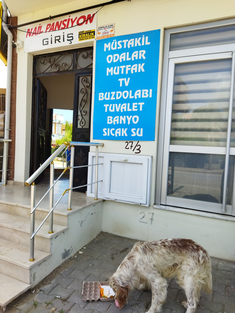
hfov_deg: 51.4
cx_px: 118
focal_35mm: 27
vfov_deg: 65.3
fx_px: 244
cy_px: 156
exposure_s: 1/1075
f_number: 1.79
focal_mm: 4.71
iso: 100
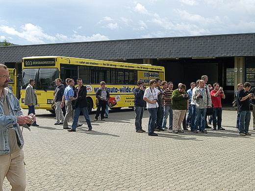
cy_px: 96
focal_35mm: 53
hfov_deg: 36.2
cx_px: 128
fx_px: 390
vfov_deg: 27.5
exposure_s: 1/500
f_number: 5.2
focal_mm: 8.82
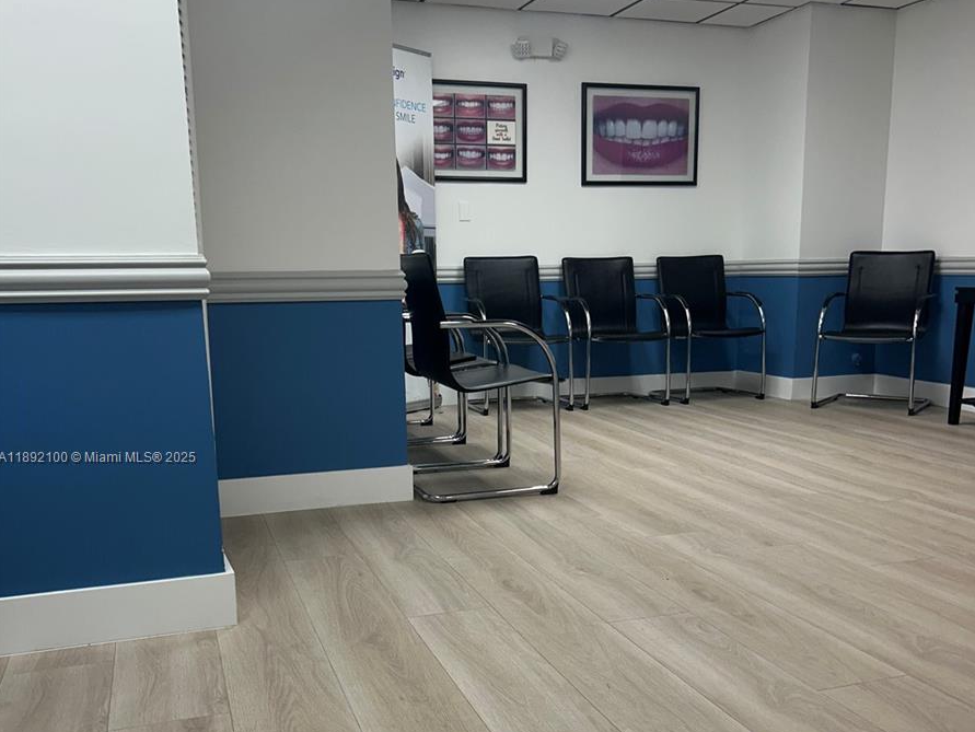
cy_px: 458
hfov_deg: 52.6
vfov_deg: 40.4
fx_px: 986
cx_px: 488
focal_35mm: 35
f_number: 1.5
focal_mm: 5.7
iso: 80
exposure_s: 1/120
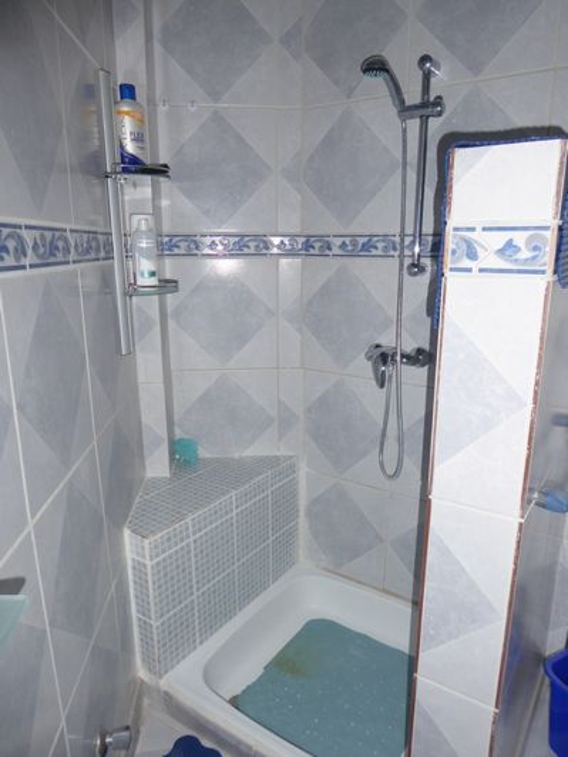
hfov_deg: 54.9
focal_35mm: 25
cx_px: 284
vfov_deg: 69.4
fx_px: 547
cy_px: 378
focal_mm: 4.3
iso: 100
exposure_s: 1/60
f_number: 3.3
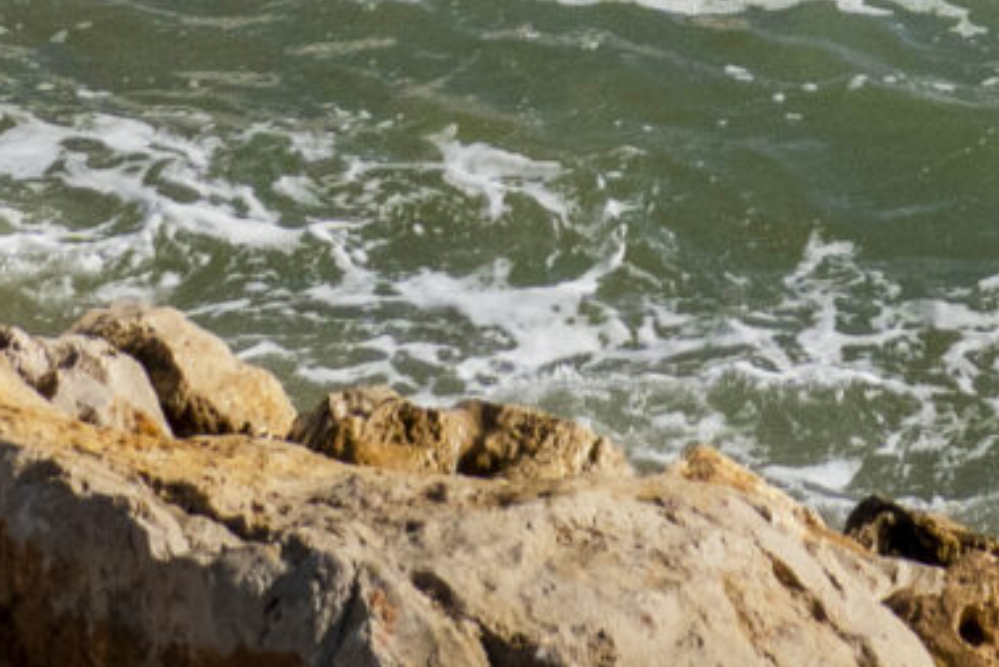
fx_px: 4497
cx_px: 872
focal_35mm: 162
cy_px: -1462
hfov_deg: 12.6
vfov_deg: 7.3
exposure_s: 1/1000
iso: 100
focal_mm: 9
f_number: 6.3
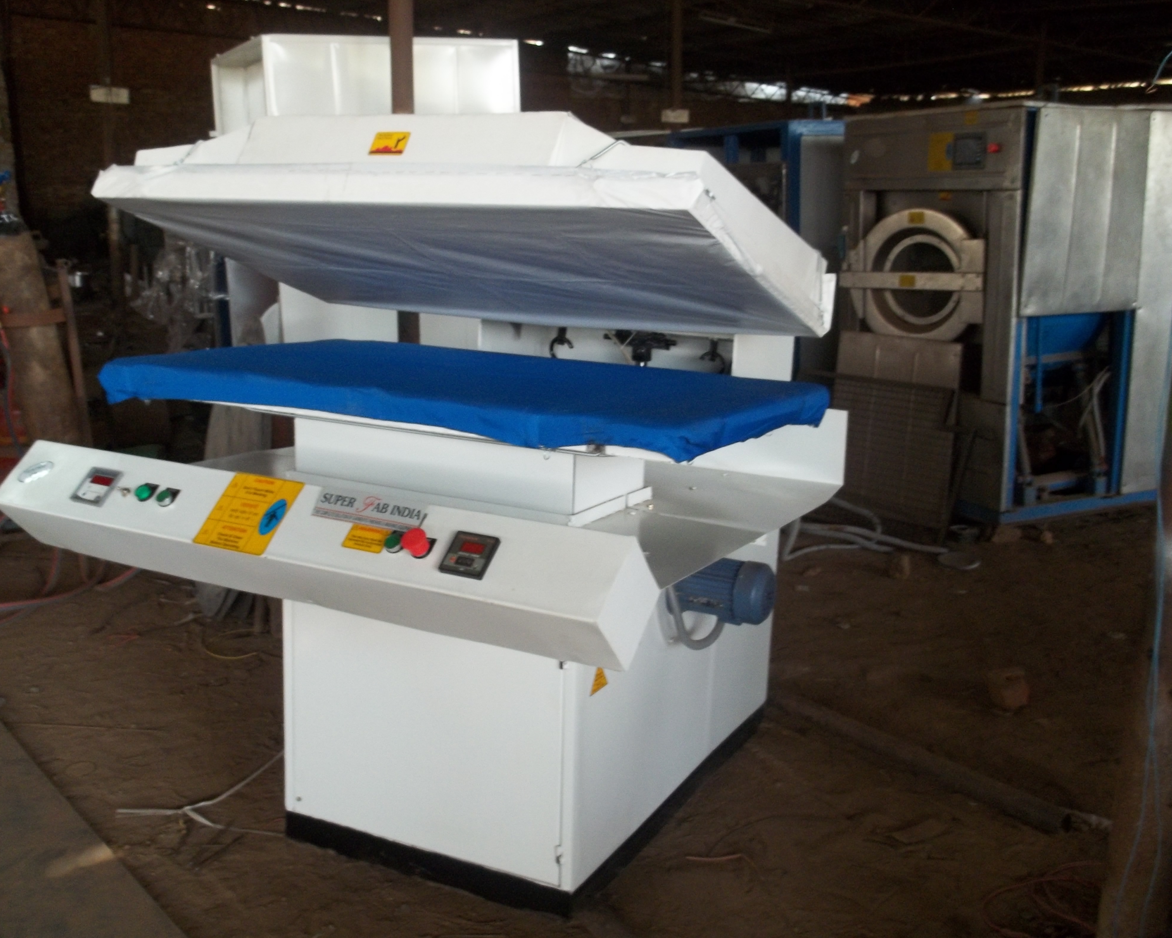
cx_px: 596
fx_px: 1214
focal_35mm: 35
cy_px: 467
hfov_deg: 51.5
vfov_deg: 42.2
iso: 160
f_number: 3.3
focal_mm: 5.9
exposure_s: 1/20
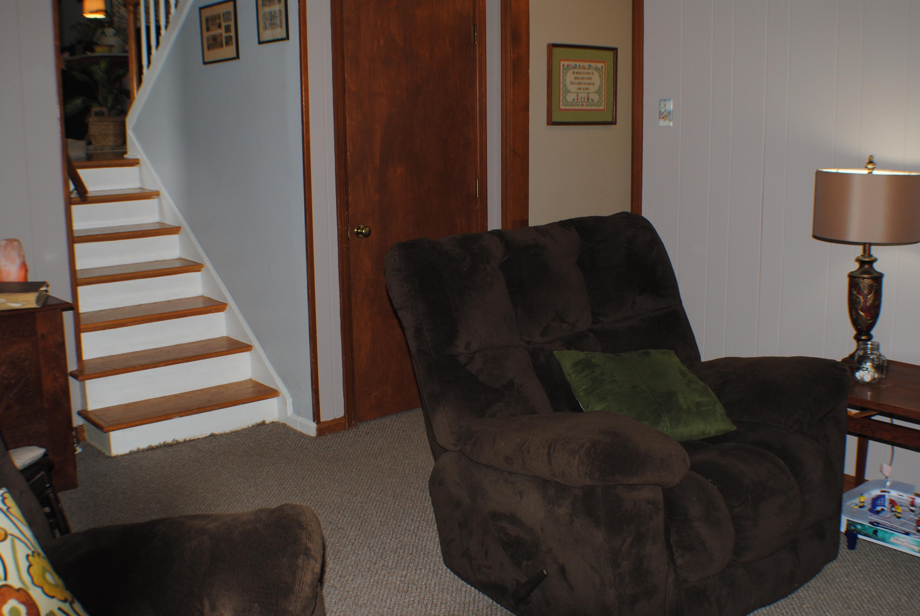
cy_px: 308
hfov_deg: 38.8
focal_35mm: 51
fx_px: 1305
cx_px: 460
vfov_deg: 26.6
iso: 200
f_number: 5
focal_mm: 34
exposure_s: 1/60
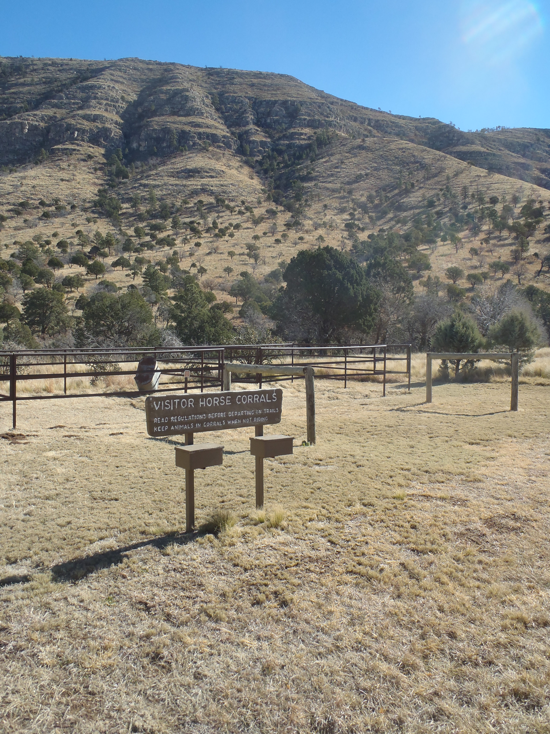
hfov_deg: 49.7
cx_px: 275
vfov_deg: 63.4
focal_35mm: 28
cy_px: 367
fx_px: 593
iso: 80
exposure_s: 1/400
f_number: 3.9
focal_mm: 5
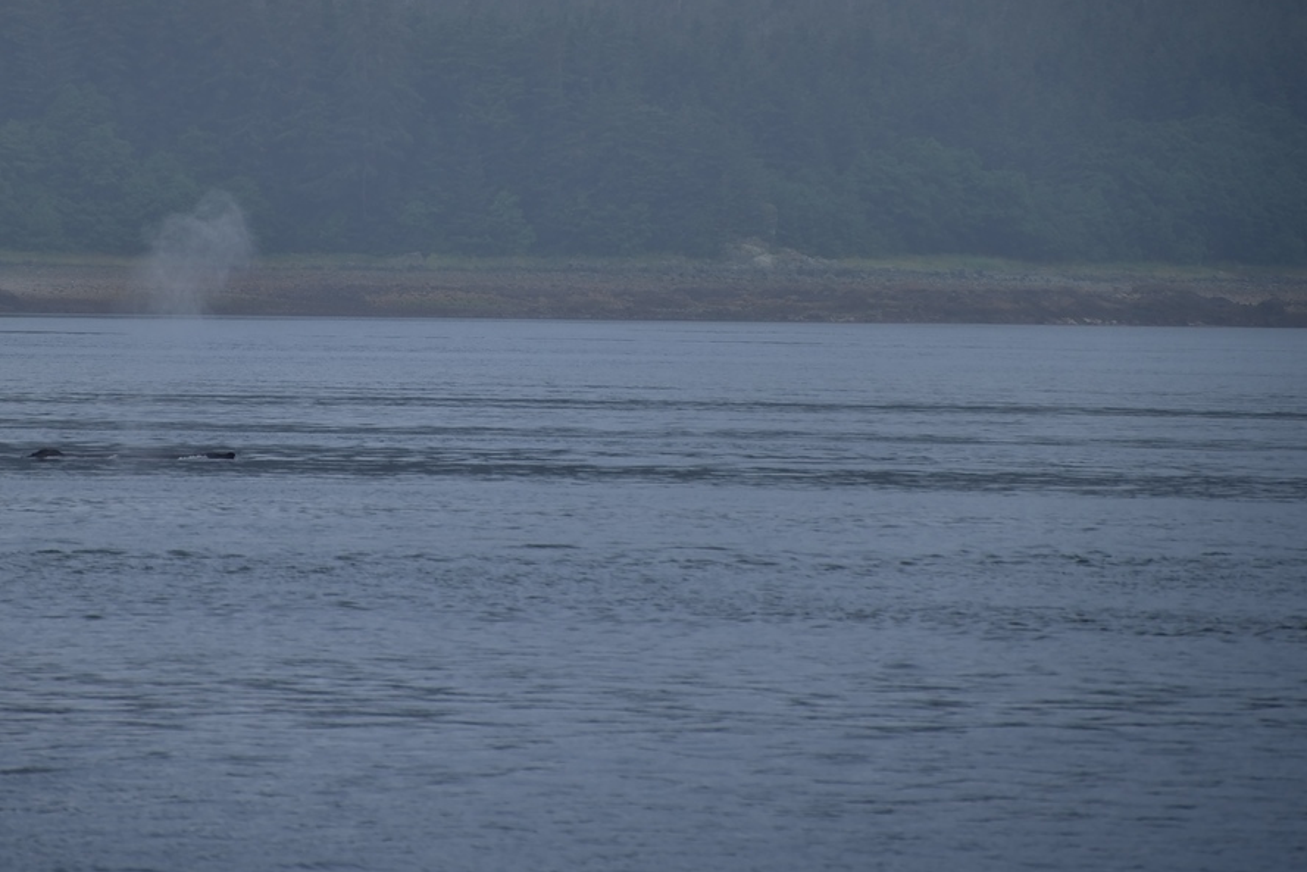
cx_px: 447
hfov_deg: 4.8
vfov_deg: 3.2
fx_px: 15685
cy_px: 304
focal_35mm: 432
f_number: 5.6
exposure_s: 1/640
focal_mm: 300
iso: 110
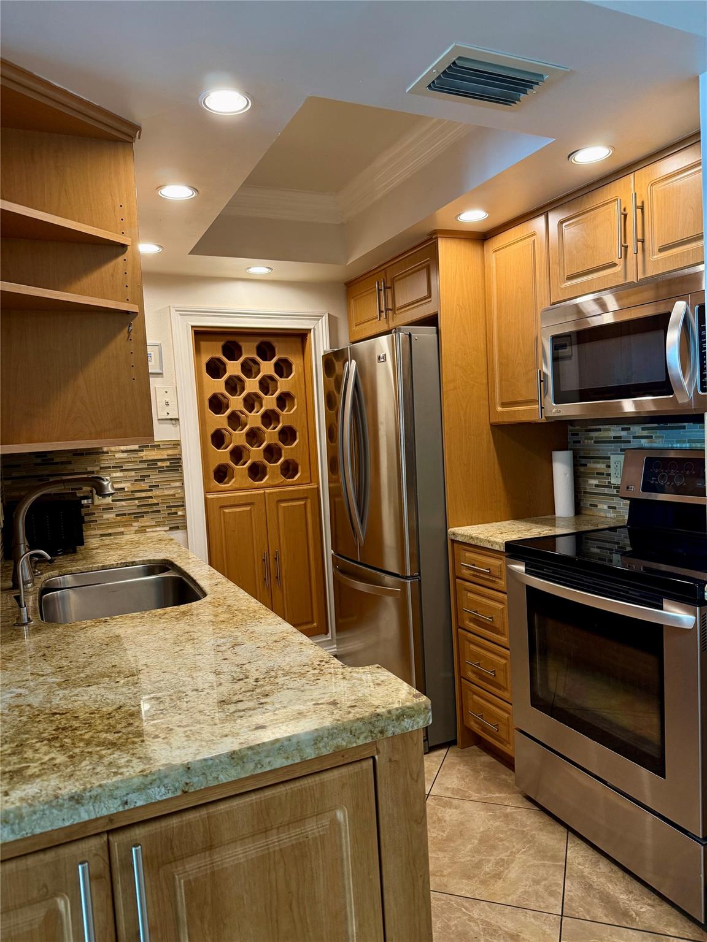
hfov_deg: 56.8
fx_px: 654
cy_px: 471
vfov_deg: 71.6
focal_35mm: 24
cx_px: 354
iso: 200
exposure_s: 1/120
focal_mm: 6.76
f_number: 1.78
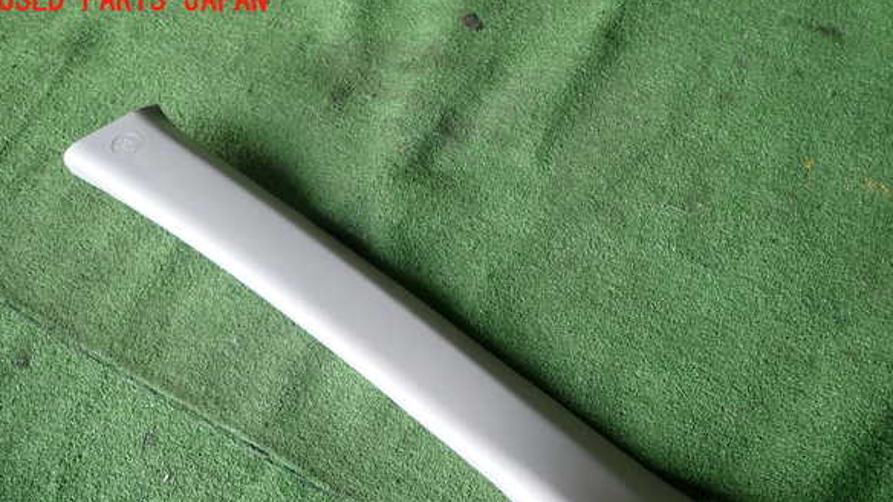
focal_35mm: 28
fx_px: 663
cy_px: 326
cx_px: 448
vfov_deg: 41.0
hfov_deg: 67.9
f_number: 2
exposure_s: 1/125
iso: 125
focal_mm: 4.5
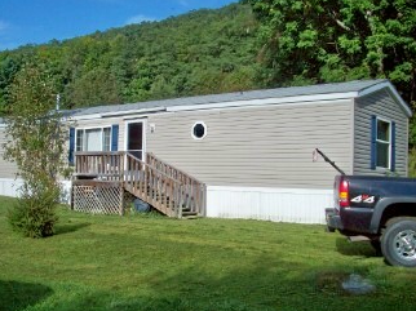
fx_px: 552
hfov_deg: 41.2
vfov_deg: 31.5
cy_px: 169
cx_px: 189
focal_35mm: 46
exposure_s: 1/464
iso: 80
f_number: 5.6
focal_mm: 6.2
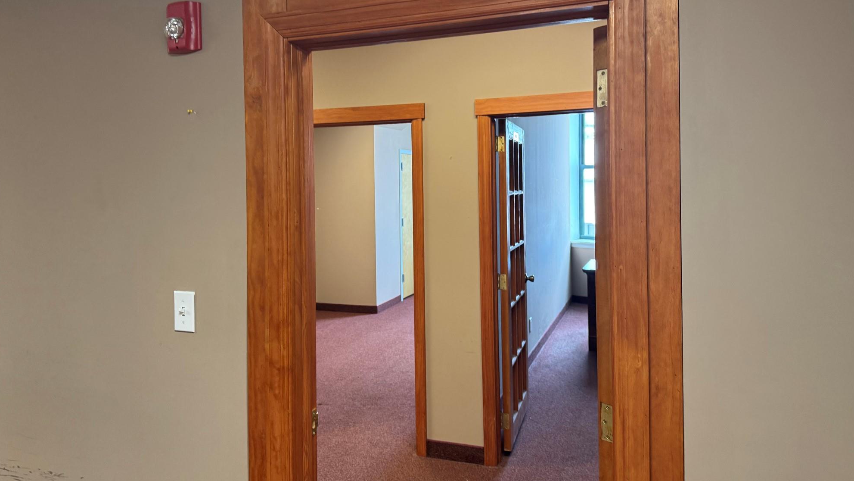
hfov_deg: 69.9
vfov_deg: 42.8
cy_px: 200
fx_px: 611
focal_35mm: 27
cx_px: 428
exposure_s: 1/100
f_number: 1.78
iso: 200
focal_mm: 6.76
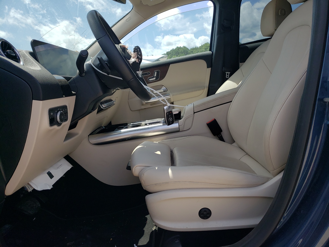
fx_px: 247
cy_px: 124
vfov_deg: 53.1
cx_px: 164
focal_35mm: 26
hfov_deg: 67.3
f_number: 1.5
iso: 50
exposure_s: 1/2000
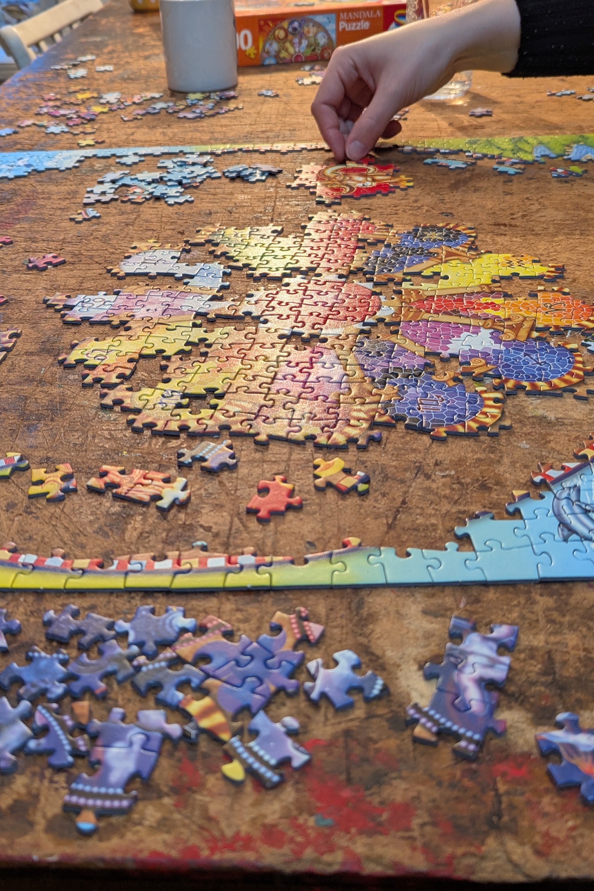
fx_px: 915
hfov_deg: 35.9
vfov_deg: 51.9
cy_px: 437
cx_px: 260
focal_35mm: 37
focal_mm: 6.81
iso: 86
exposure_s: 1/33.3
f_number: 1.85
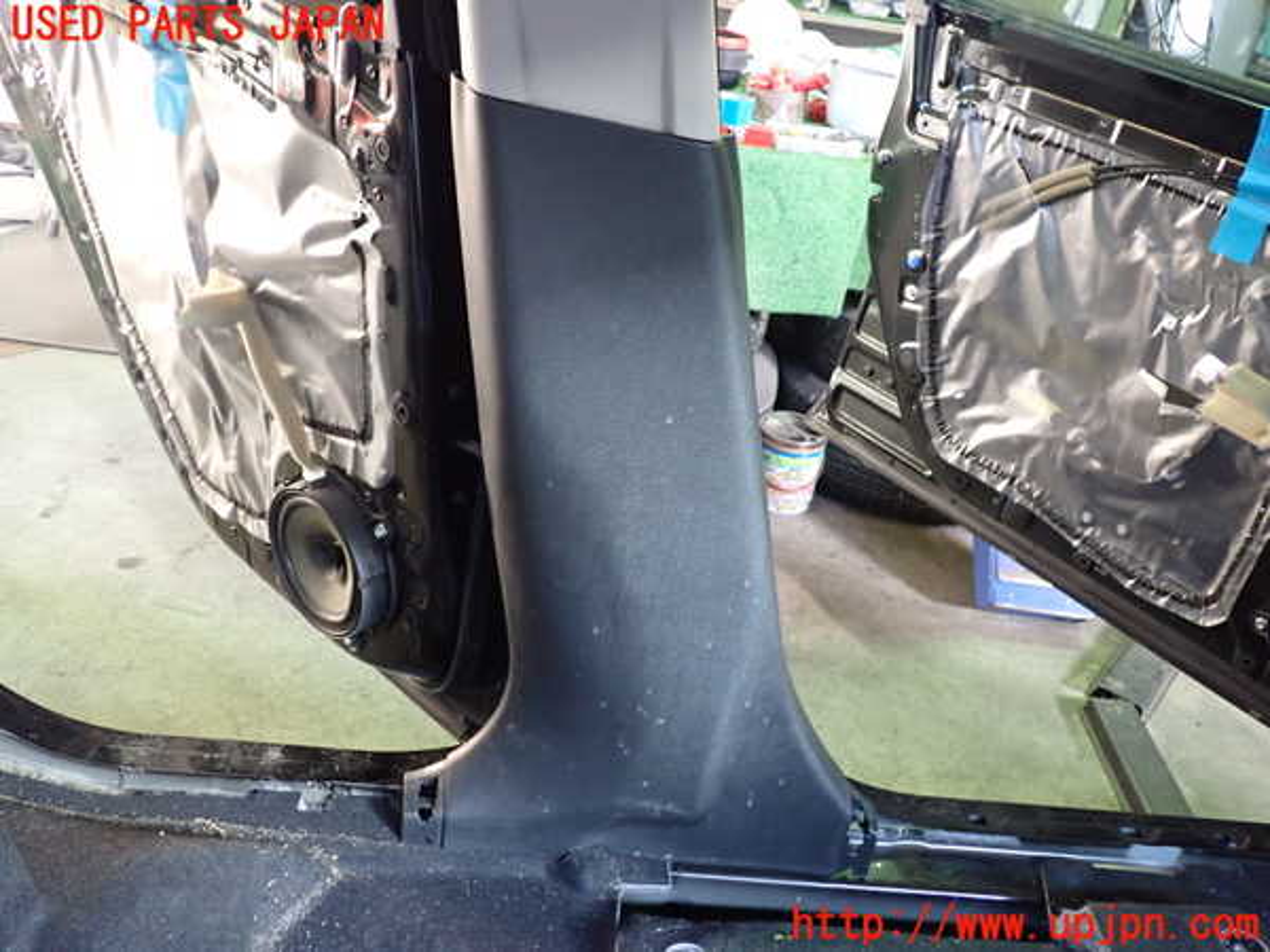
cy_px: 476
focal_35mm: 30
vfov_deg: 46.8
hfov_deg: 60.0
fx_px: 1101
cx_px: 635
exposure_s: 1/30
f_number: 2.3
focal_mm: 5.4
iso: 640
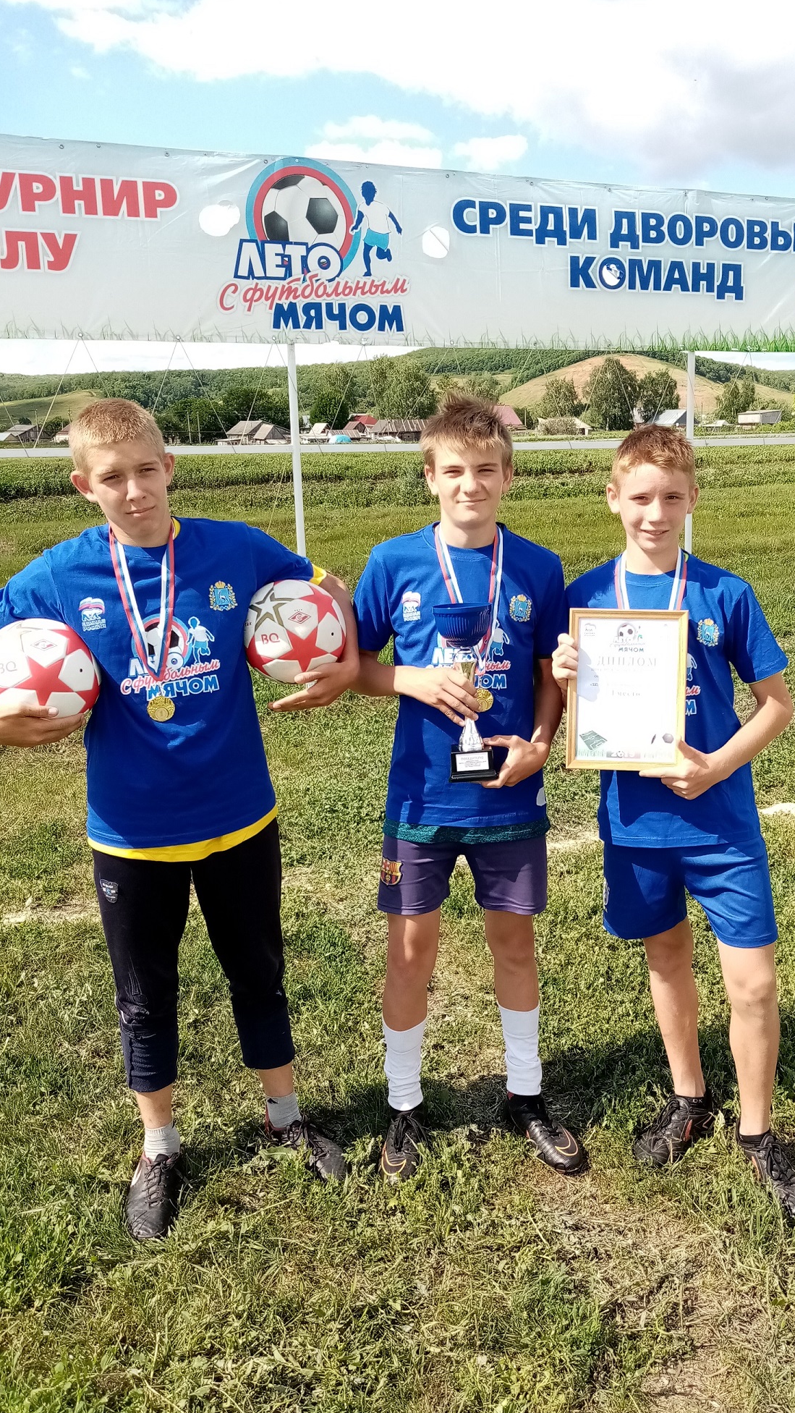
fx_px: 1086
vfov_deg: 66.1
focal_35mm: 29
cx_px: 503
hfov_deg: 39.9
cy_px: 704
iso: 103
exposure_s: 1/659
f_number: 1.8
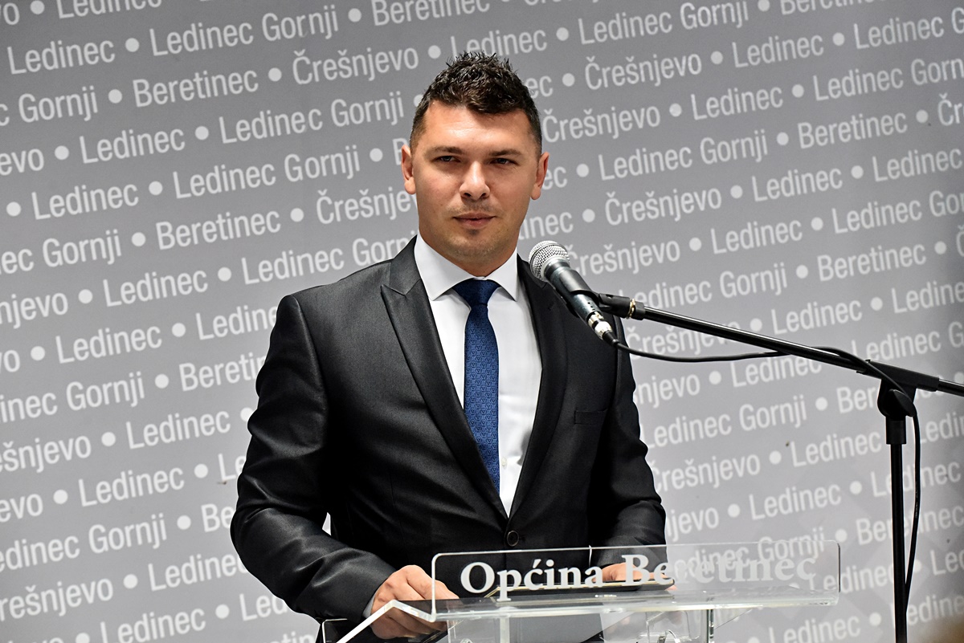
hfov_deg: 18.6
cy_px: 322
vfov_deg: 12.5
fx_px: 2946
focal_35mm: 110
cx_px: 482
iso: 6400
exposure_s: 1/200
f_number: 6.3
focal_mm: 110
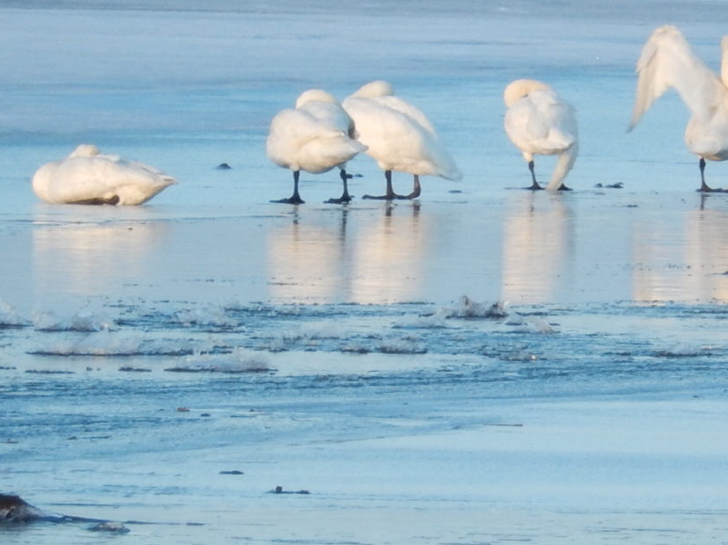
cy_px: 167
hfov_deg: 2.7
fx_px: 15624
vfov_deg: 2.0
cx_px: 509
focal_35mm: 743
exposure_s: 1/60
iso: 200
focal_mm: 81
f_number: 6.3
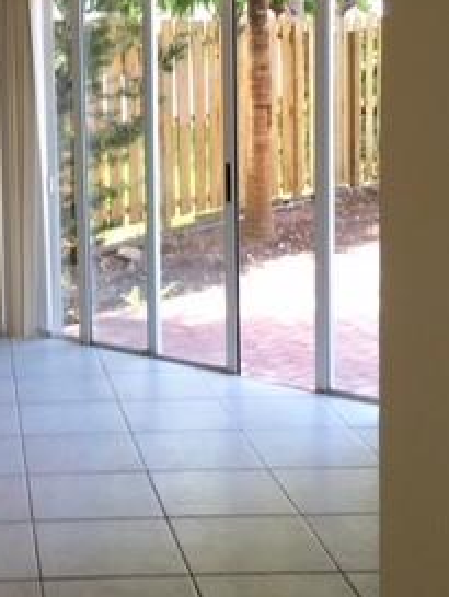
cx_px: -26
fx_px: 1175
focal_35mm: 68
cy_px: 184
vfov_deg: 28.3
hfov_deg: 20.7
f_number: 2.2
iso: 32
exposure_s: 1/60
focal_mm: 4.15
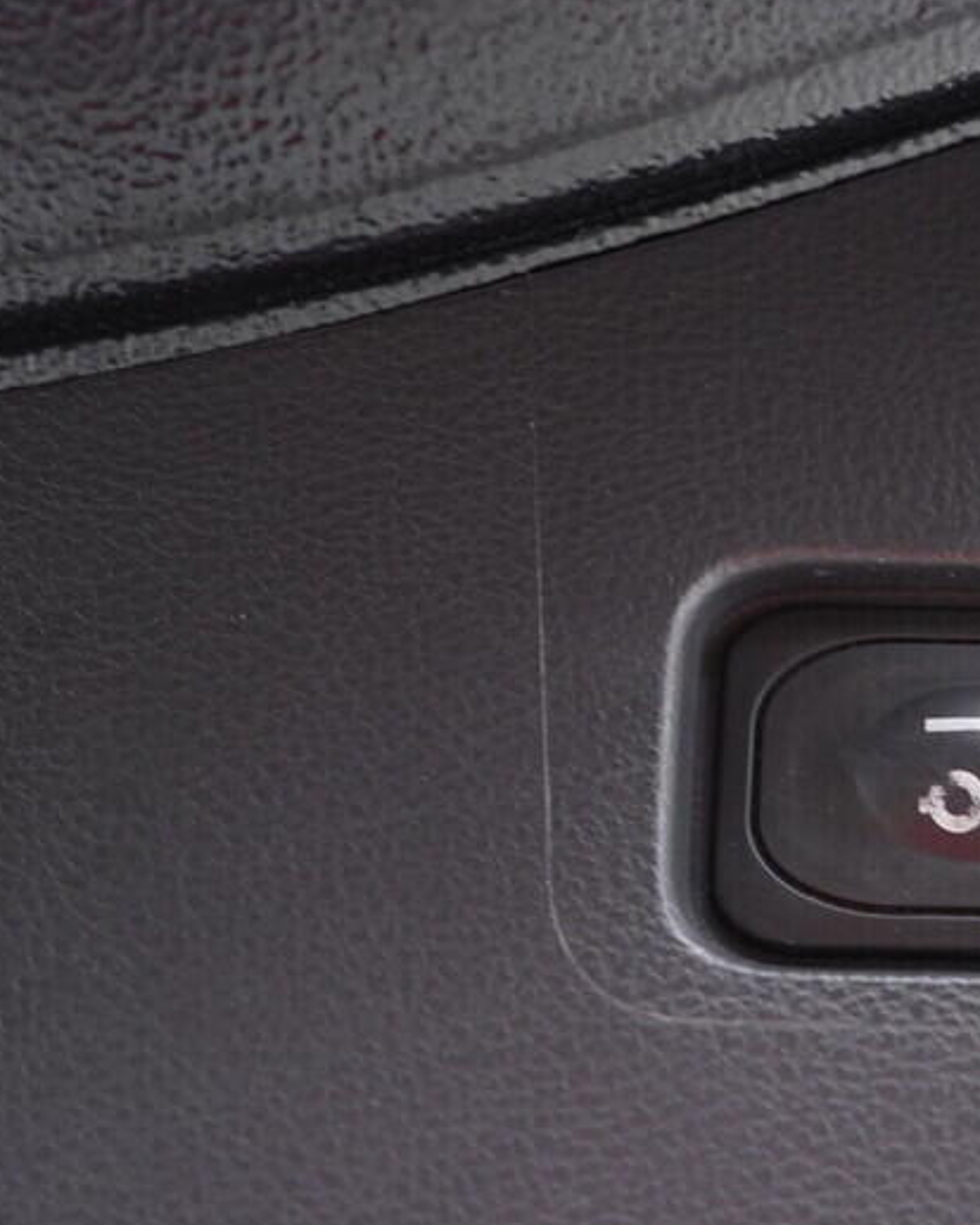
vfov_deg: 28.2
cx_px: 895
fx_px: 2428
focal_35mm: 67
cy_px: 723
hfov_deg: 22.2
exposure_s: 1/40
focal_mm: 24
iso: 640
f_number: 2.8
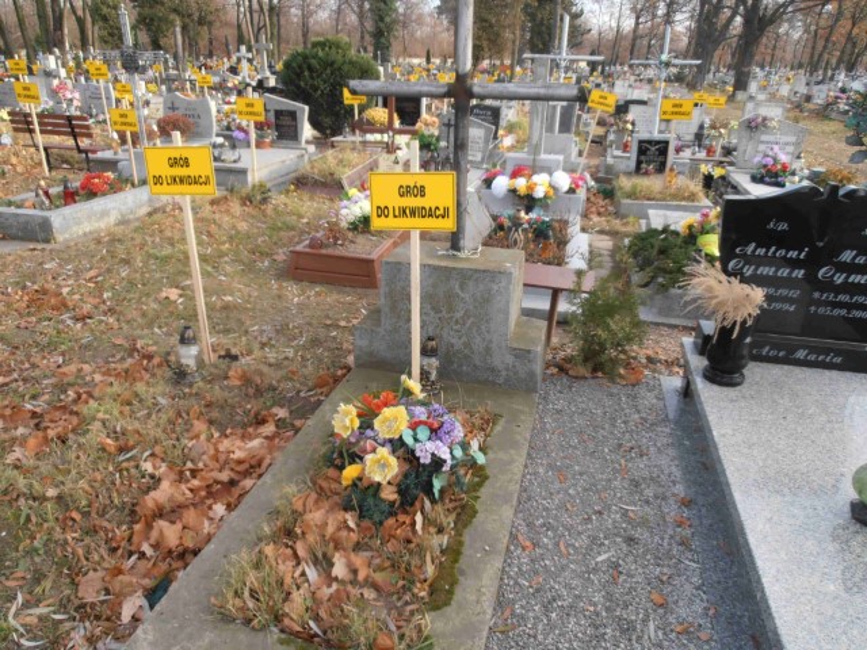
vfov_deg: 56.8
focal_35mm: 24
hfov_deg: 71.6
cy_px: 325
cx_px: 434
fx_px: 601
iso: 80
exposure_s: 1/160
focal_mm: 4.2
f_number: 3
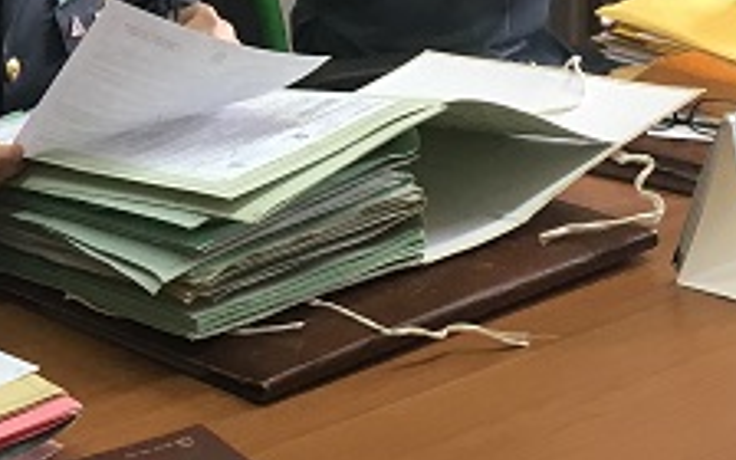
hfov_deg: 18.1
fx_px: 2206
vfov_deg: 11.6
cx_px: -115
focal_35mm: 110
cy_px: -118
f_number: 2.2
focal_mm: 4.15
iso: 50
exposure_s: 1/33
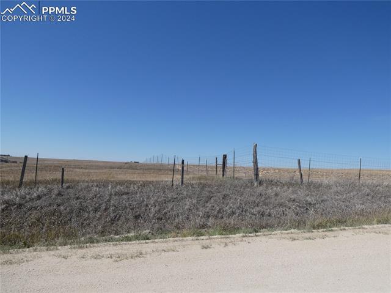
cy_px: 146
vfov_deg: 56.8
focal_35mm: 24
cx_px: 196
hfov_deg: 71.6
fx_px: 271
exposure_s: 1/800
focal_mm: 4.3
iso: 80
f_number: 4.5
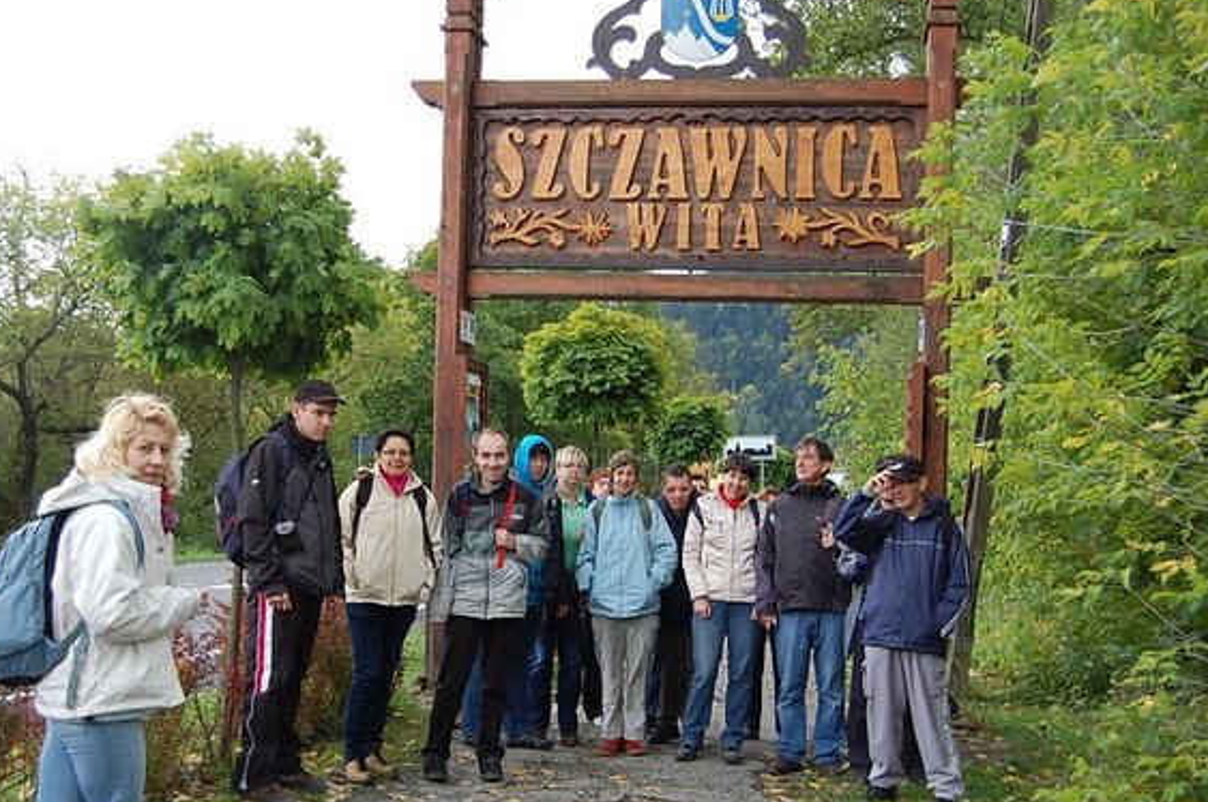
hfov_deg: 38.2
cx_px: 569
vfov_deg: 25.9
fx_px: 1743
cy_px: 448
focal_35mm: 52
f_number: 5.6
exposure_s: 1/125
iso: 280
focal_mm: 30
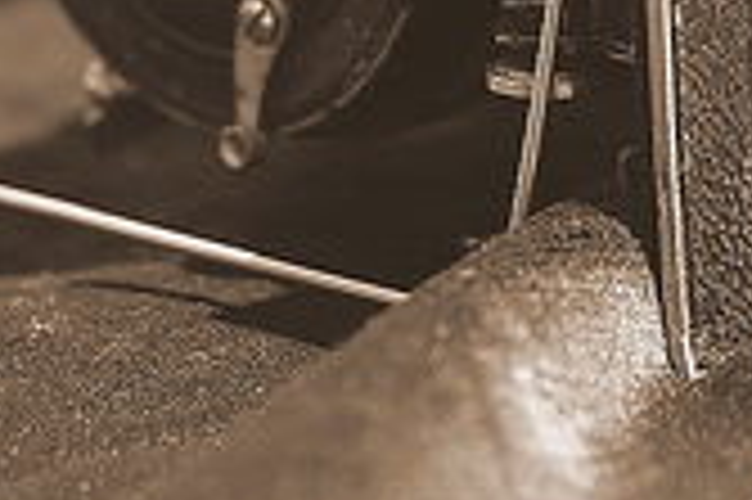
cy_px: -306
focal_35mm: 263
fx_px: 5488
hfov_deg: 7.8
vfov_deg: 5.2
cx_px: 793
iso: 200
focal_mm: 48.4
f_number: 4
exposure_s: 1/400
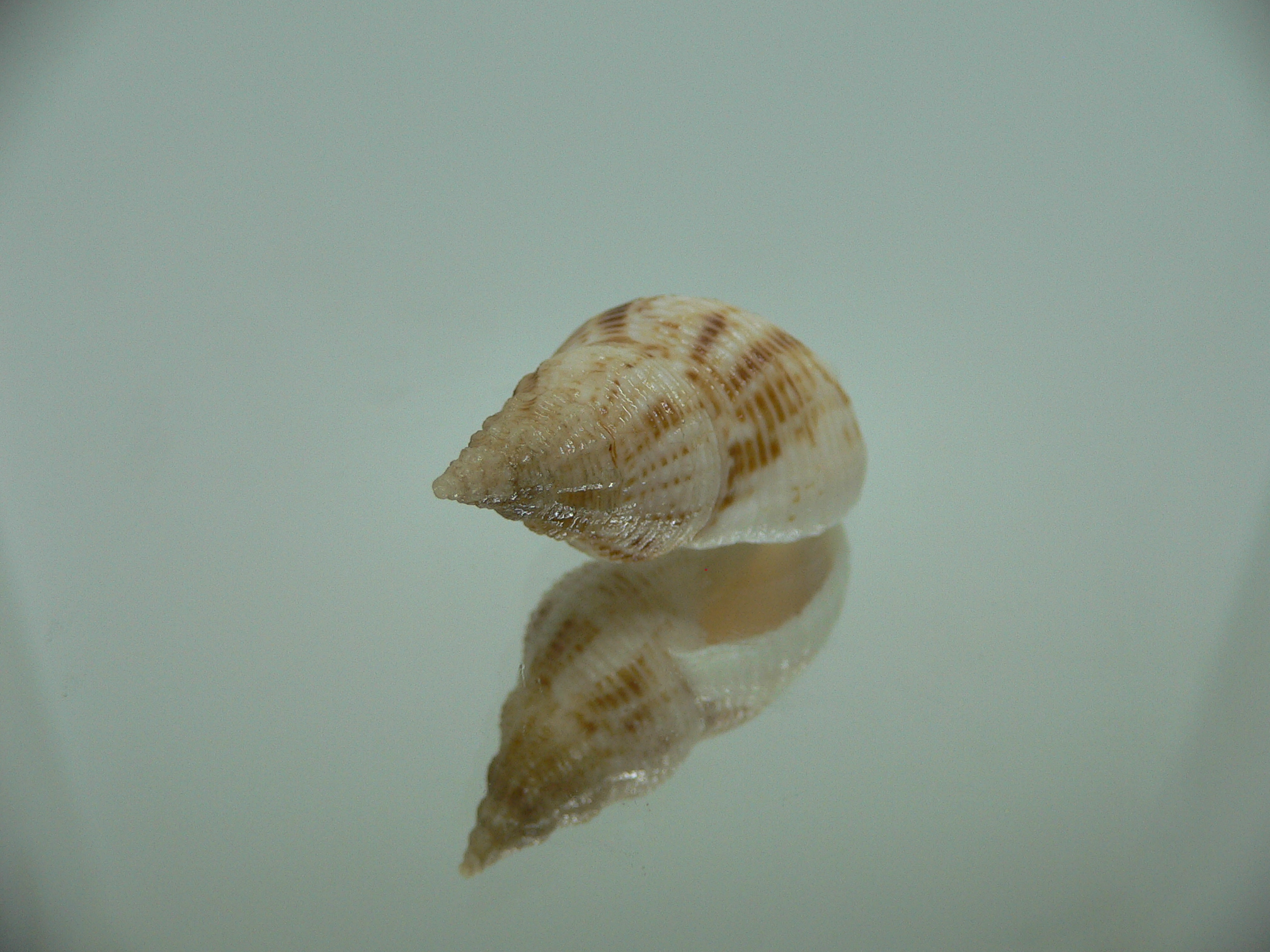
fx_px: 1284
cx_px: 635
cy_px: 476
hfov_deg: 52.6
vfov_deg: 40.7
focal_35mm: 35
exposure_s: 1/60
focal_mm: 4.6
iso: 100
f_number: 2.8
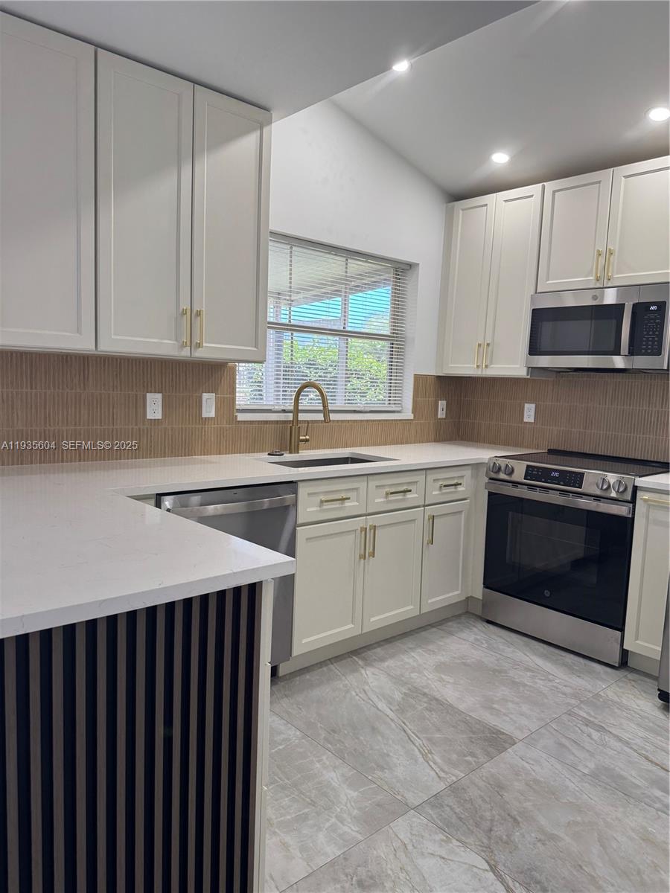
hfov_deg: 56.8
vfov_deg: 71.6
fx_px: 619
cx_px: 335
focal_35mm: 24
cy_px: 446
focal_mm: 6.76
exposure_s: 1/120
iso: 100
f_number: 1.78
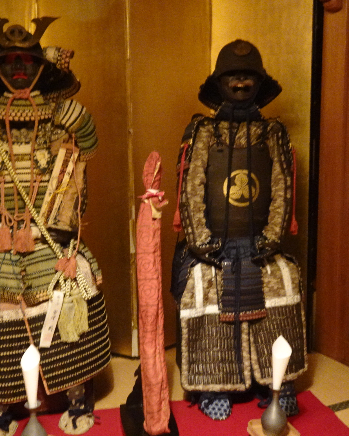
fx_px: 555
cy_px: 218
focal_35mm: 43
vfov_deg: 42.9
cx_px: 160
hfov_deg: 34.9
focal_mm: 5.57
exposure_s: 1/8
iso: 800
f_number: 4
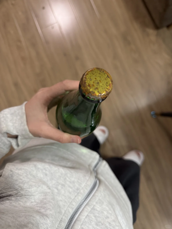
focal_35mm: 24
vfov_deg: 71.6
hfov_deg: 56.8
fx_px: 159
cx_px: 86
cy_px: 114
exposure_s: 1/50
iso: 200
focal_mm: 6.76
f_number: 1.78
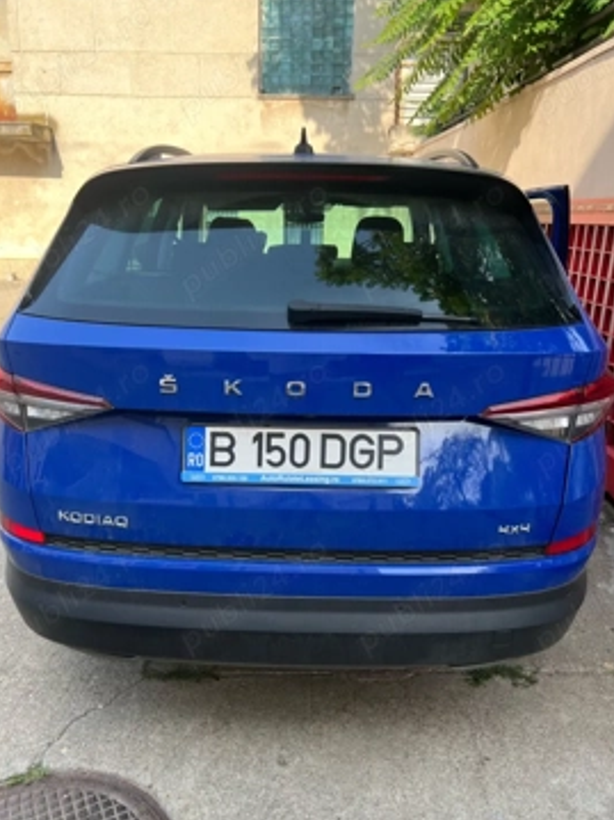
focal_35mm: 29
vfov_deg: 61.6
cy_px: 445
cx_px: 299
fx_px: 686
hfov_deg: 48.2
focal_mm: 5.7
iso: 50
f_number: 1.5
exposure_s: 1/614
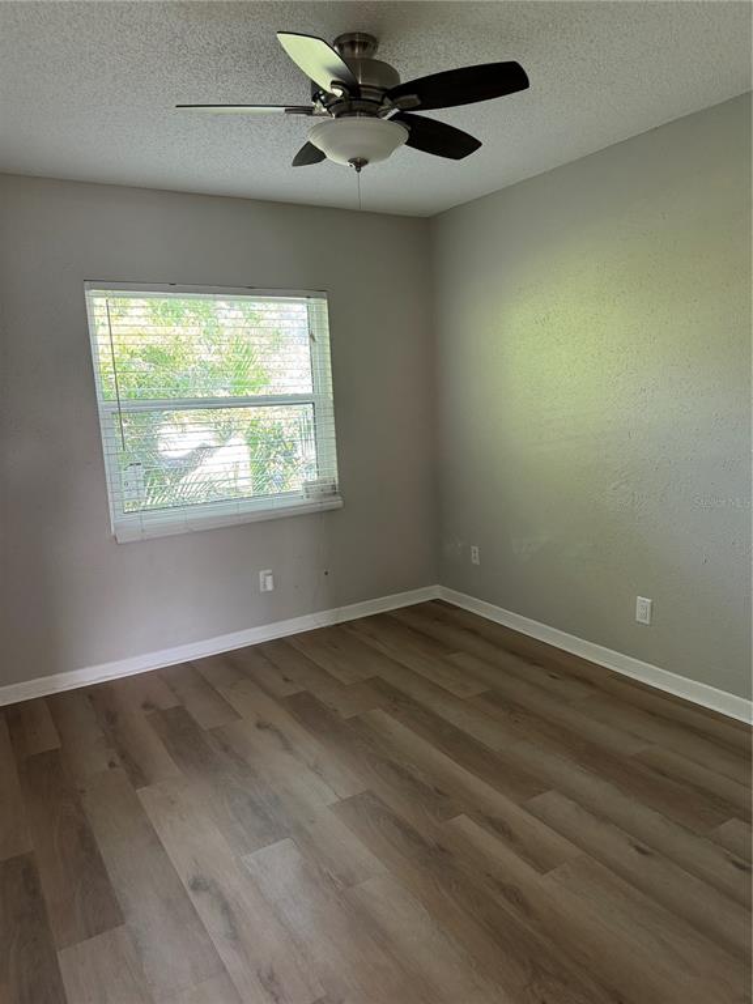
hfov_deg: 56.8
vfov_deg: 71.6
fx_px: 696
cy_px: 502
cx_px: 376
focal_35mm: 24
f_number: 1.78
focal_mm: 6.76
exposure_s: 1/60
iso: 320
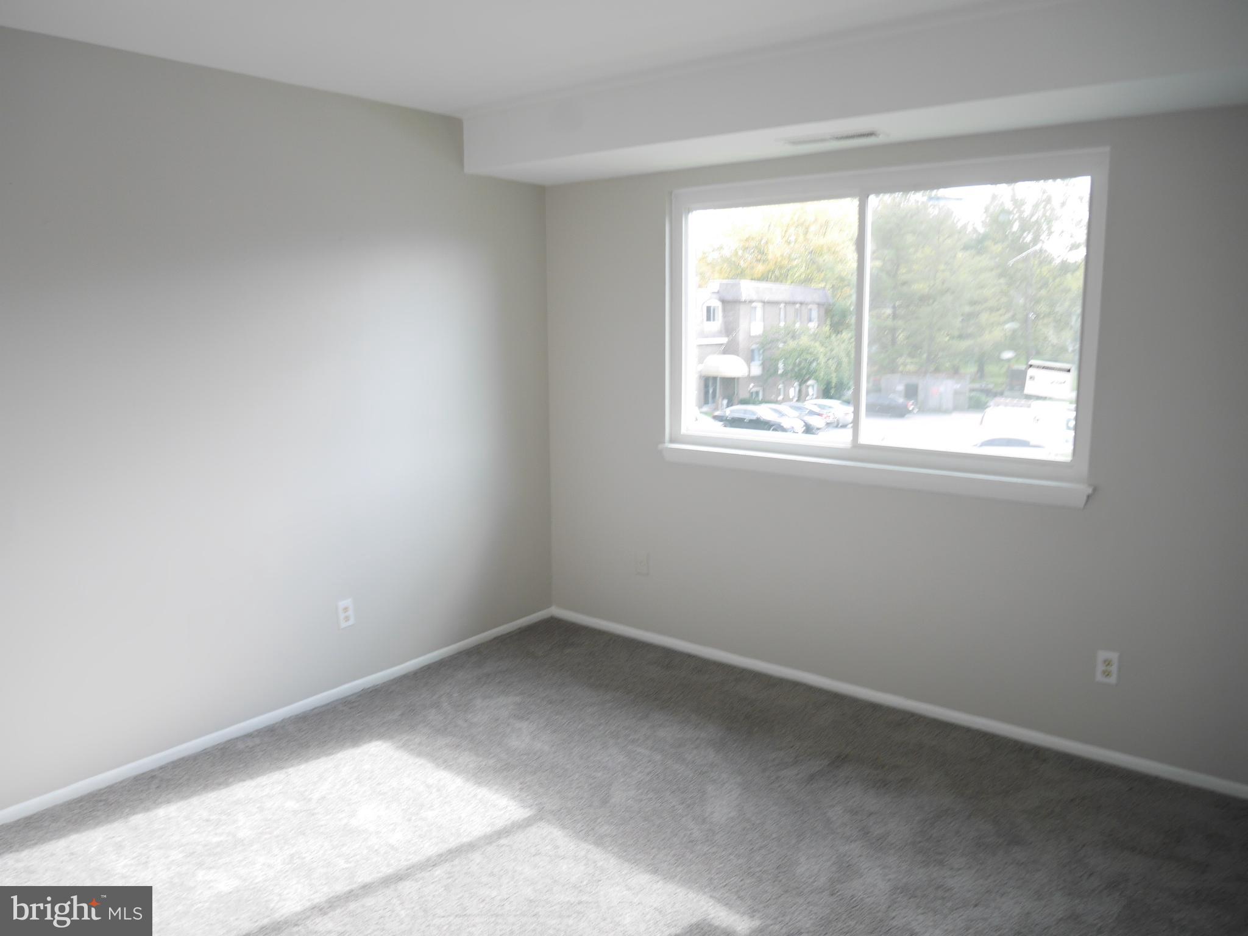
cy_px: 468
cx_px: 624
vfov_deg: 56.8
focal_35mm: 24
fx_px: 865
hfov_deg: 71.6
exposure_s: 1/80
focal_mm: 12
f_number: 3.5
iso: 200
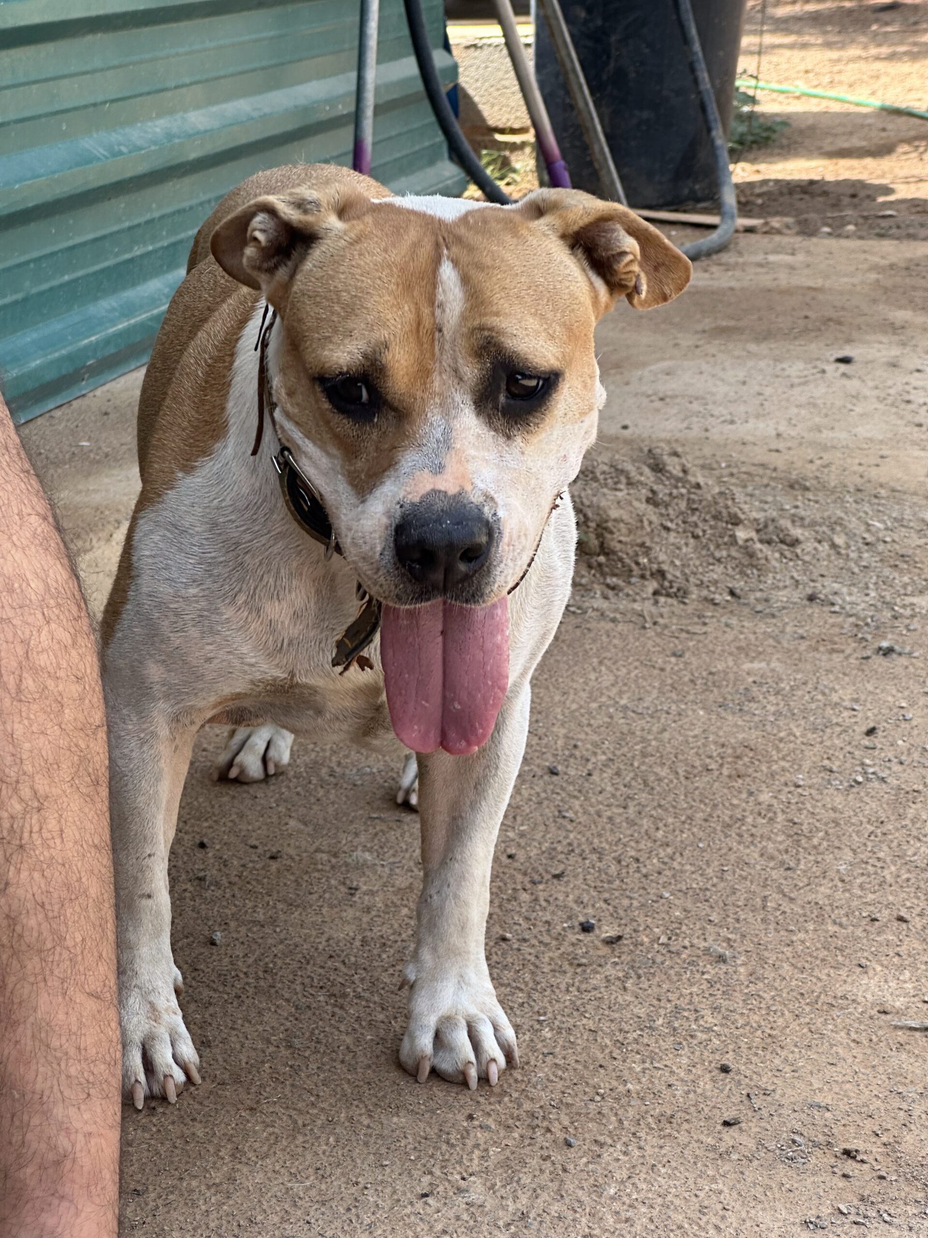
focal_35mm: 77
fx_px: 2752
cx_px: 464
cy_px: 619
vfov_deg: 25.3
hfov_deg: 19.1
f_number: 2.8
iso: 32
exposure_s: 1/121
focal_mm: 9
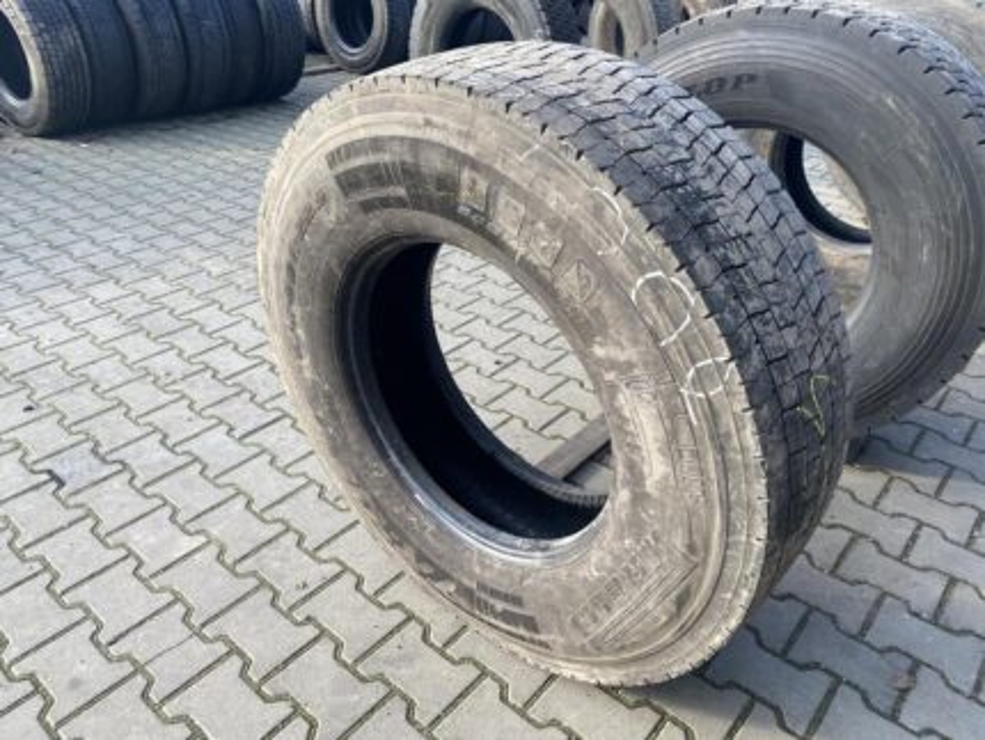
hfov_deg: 67.3
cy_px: 370
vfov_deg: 53.1
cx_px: 492
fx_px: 740
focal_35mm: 26
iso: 32
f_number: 1.8
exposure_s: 1/205
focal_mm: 4.25
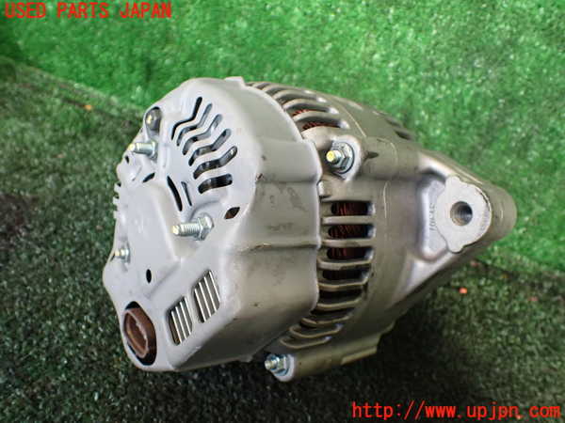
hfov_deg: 60.0
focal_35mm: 30
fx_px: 490
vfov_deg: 46.8
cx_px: 282
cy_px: 212
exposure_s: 1/125
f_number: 2.3
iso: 400
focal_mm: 5.4
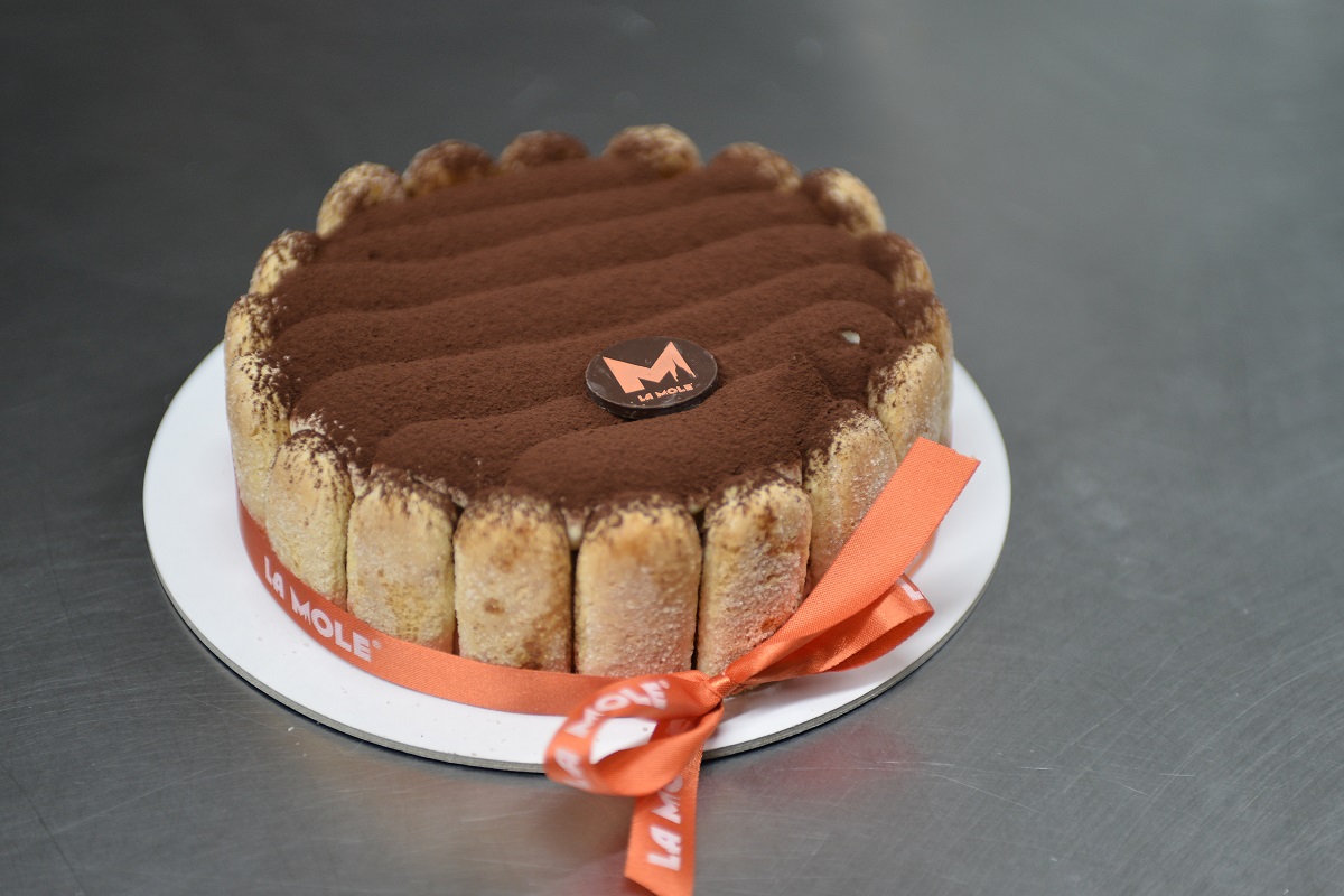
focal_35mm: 70
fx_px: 2613
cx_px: 672
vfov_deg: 19.5
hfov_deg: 28.8
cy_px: 448
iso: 800
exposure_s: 1/125
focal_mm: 70
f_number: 2.8
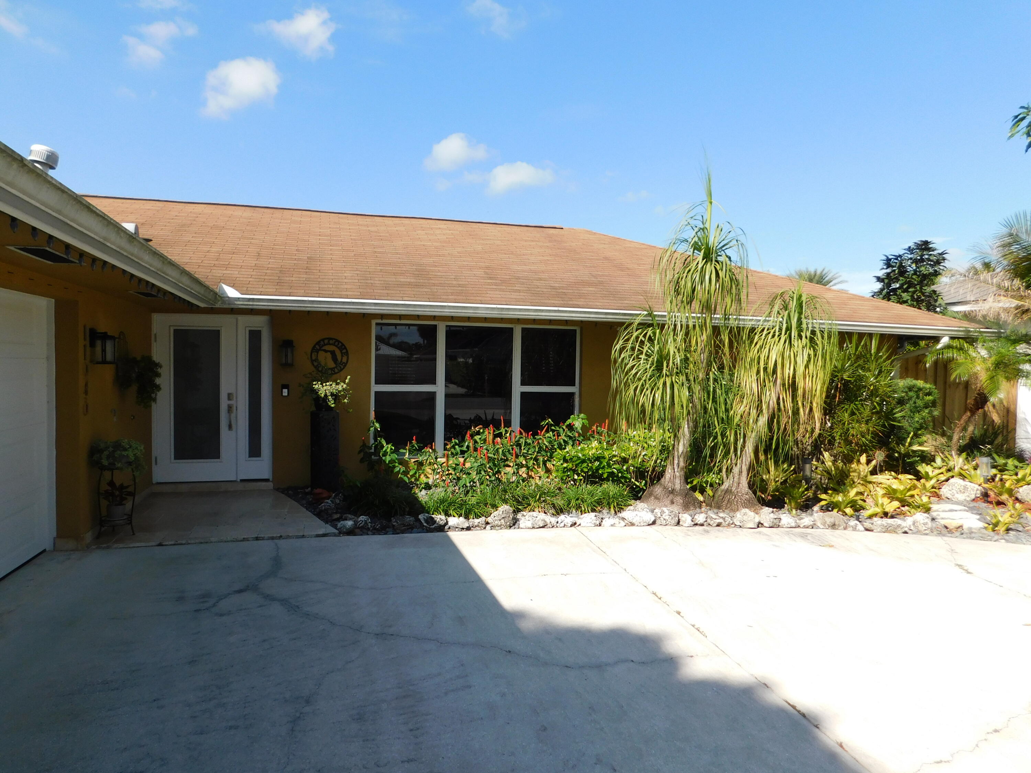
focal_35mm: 23
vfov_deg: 58.9
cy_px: 386
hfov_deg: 73.9
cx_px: 516
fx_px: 685
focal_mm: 4
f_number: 3
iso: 125
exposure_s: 1/1000
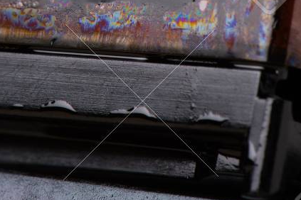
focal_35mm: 323
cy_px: -52
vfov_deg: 4.2
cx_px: 142
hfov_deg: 6.4
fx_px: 2700
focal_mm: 105
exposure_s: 1/200
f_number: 25
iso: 200
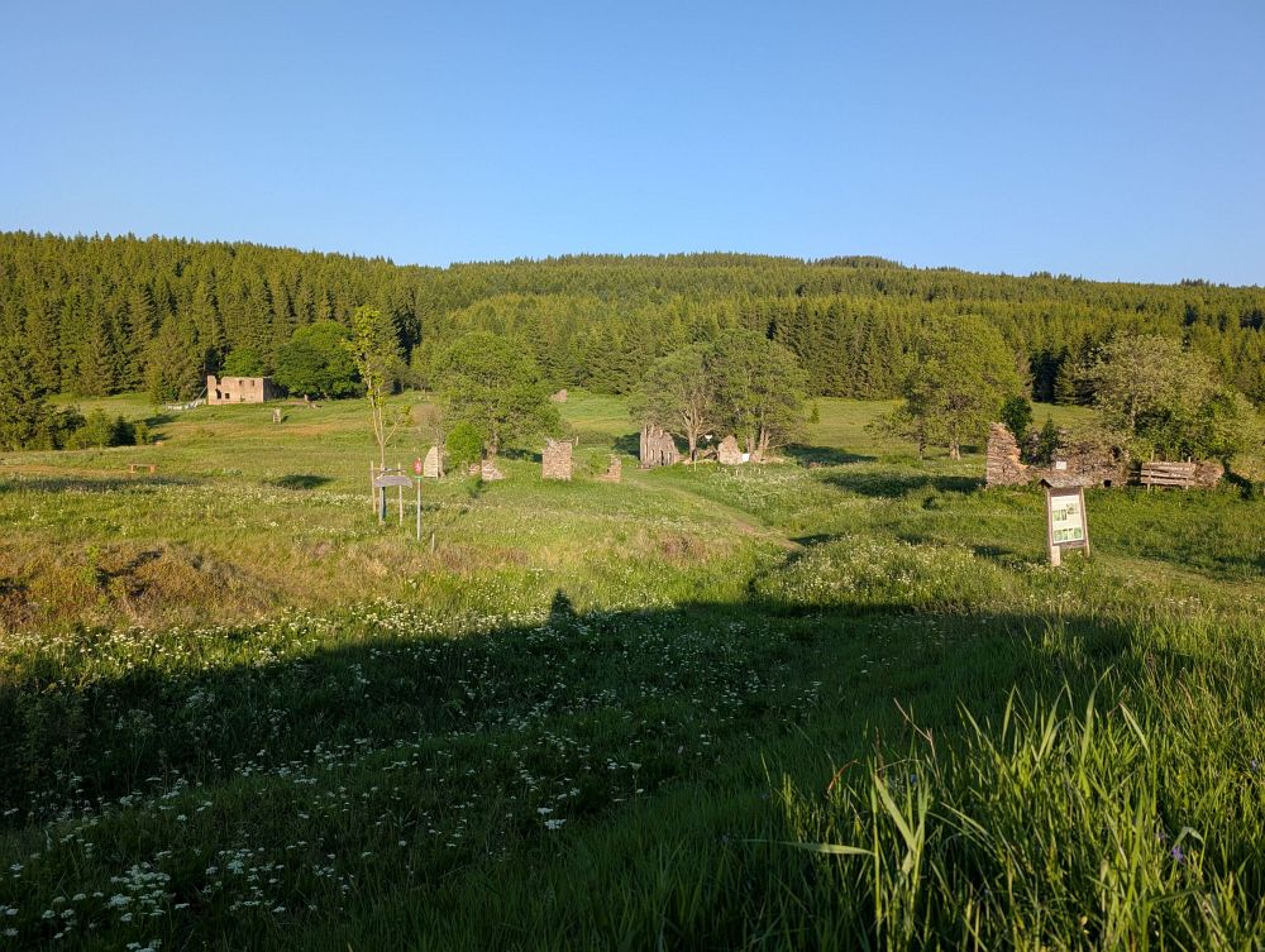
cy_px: 476
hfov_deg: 71.5
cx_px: 632
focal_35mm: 24
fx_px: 878
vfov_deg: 56.9
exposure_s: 1/625
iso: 23
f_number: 1.68
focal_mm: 6.9
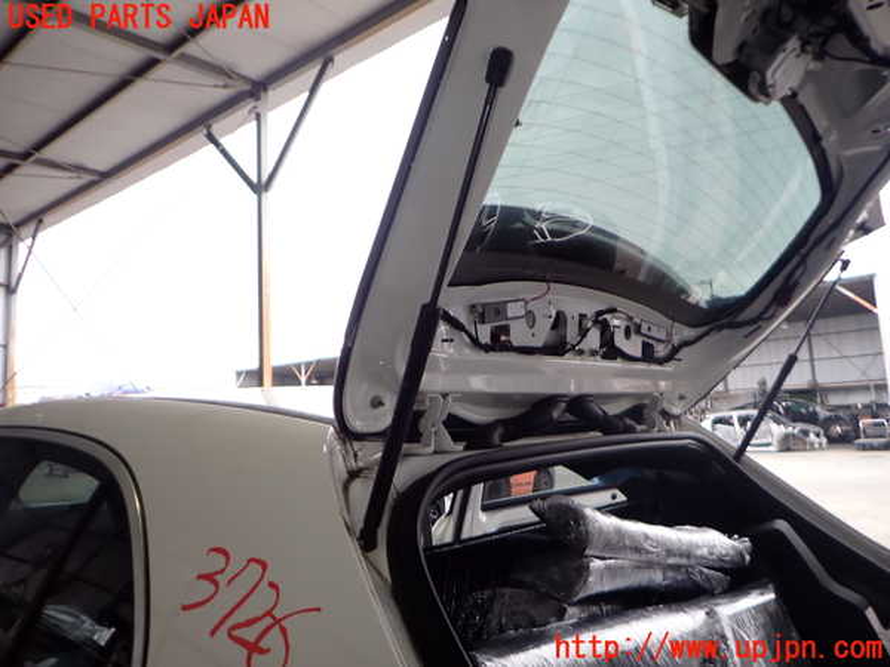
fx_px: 643
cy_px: 334
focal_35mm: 25
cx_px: 445
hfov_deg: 69.4
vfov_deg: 54.9
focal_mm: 4.5
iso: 100
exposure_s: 1/160
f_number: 2
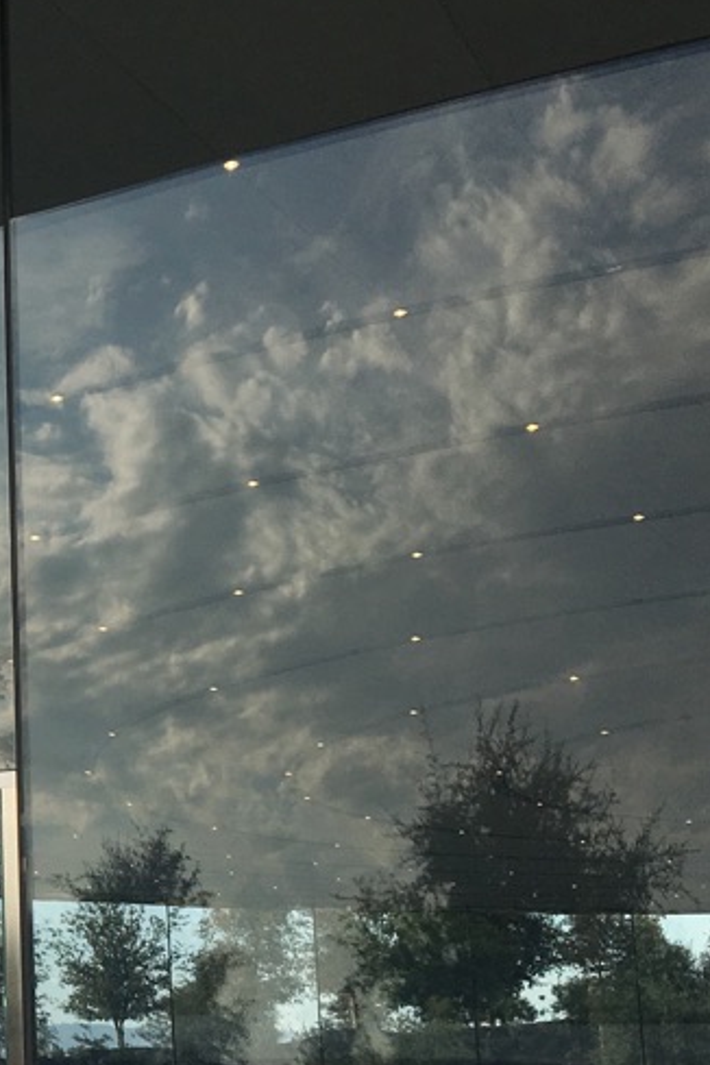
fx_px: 2189
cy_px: 636
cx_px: -490
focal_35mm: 74
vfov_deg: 27.3
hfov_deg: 16.1
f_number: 2.2
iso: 25
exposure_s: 1/986
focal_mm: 4.15
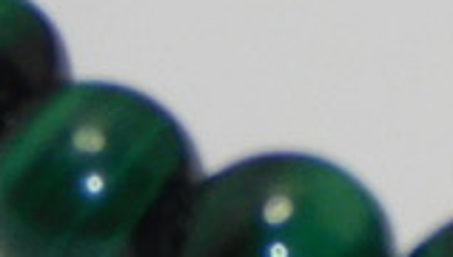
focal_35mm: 1287
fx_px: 15483
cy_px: -440
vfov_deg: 0.9
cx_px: 792
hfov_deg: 1.7
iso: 200
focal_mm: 32.7
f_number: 5.4
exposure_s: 1/60
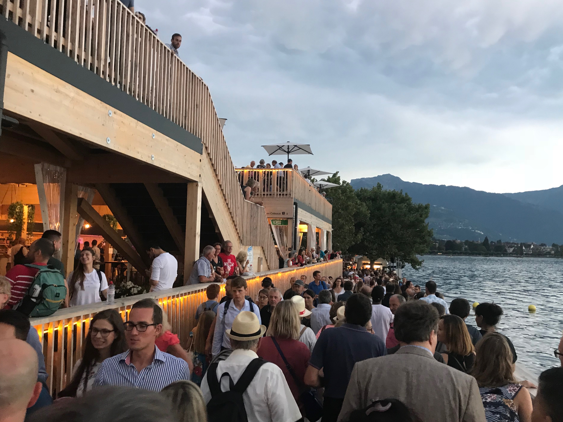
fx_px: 488
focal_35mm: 30
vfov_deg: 46.8
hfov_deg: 60.0
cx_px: 290
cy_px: 218
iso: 50
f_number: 1.8
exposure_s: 1/17
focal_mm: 3.99
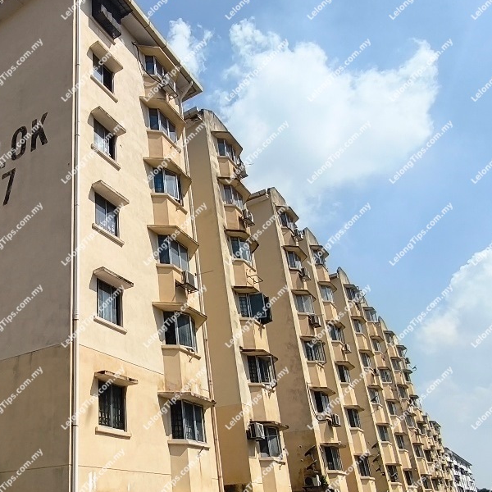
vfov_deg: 59.1
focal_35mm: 27
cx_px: 60
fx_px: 434
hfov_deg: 52.7
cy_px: 240
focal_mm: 1.65
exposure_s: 1/3268
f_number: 2.2
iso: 50
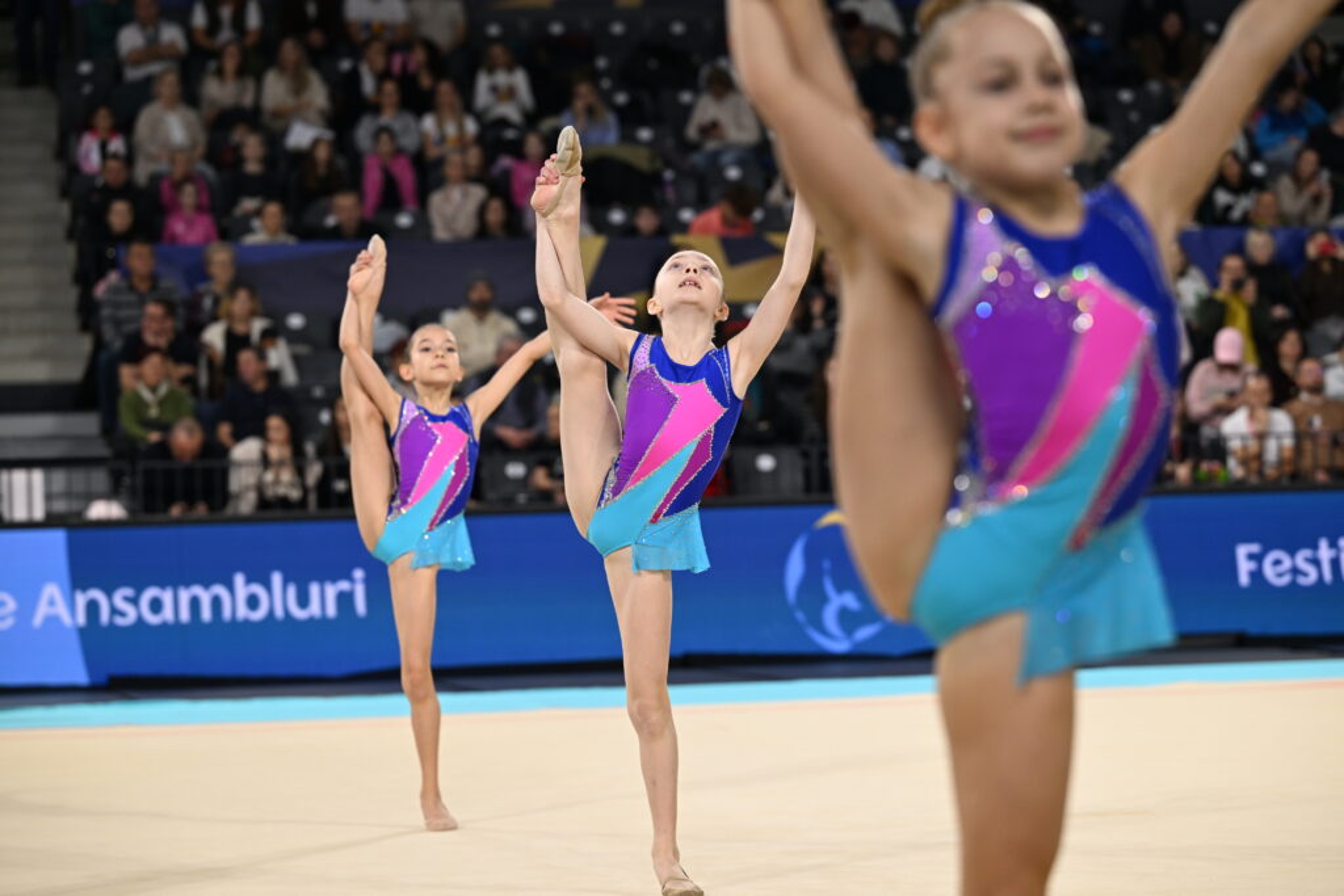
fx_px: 3920
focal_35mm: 105
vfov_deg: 13.0
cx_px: 672
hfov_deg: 19.5
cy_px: 448
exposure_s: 1/1000
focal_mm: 105
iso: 1000
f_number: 3.5
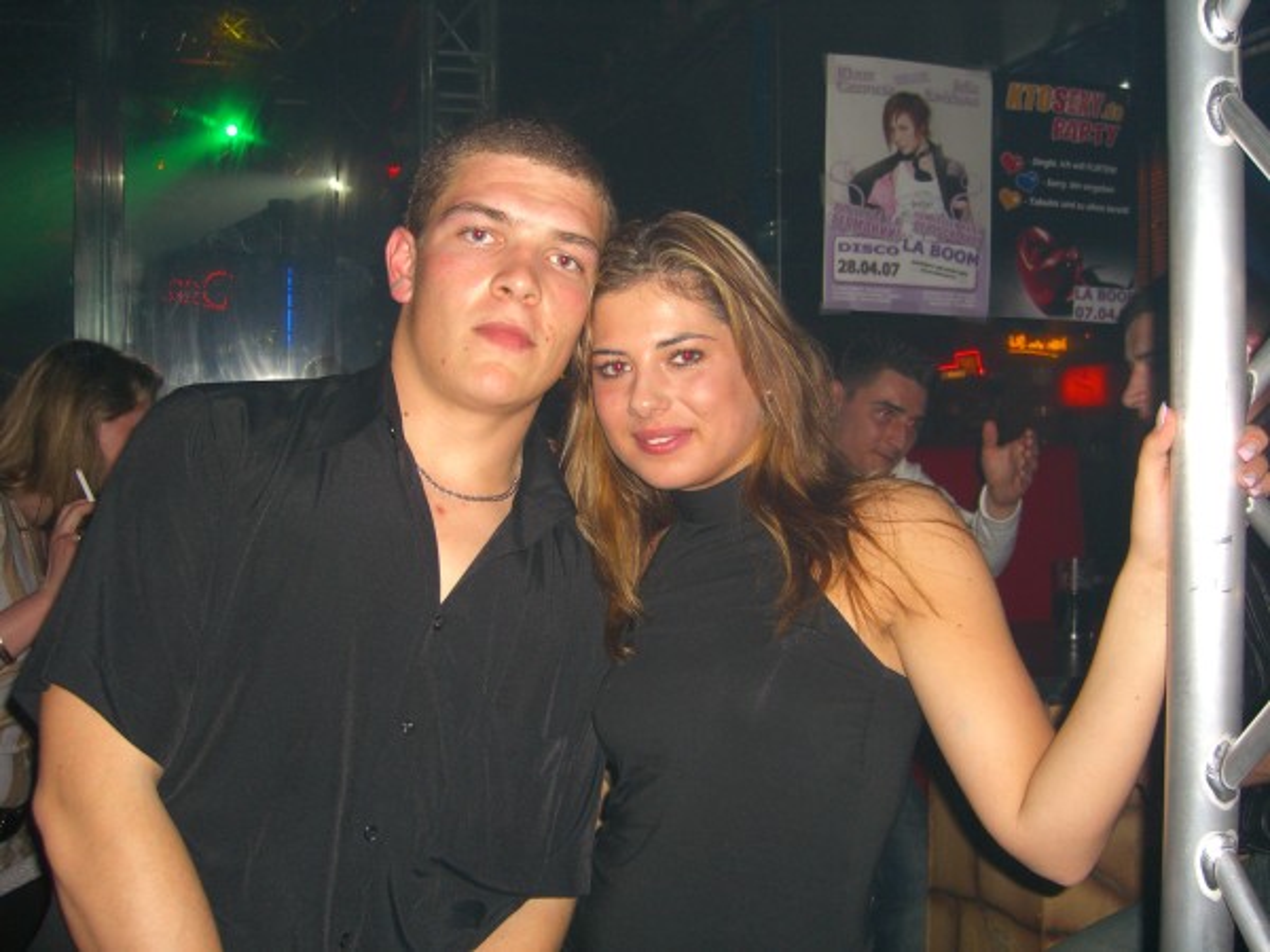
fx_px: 1394
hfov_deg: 49.0
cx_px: 635
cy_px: 476
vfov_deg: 37.7
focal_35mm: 38
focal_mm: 7.9
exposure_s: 1/60
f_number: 2.8
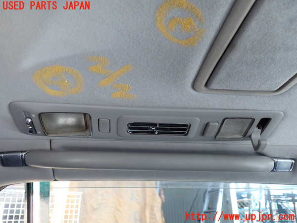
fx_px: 257
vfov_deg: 46.8
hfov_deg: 60.0
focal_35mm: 30
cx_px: 148
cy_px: 112
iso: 200
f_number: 2.3
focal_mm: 5.4
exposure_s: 1/40
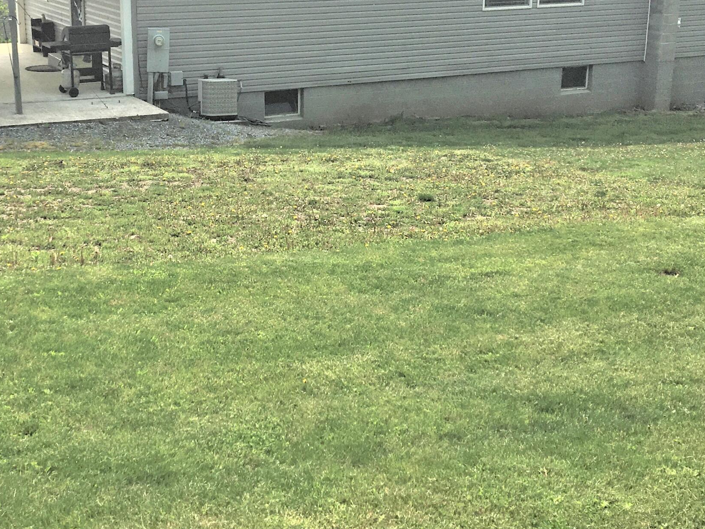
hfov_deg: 36.1
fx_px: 1079
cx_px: 297
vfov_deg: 27.4
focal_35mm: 53
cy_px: 179
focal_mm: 4.15
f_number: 2.2
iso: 25
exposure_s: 1/2024
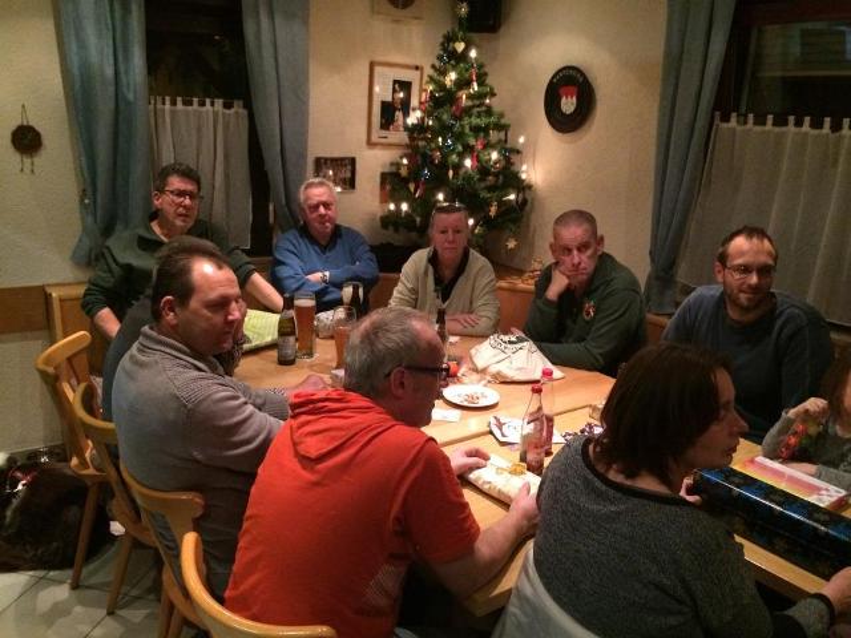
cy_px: 319
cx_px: 426
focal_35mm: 29
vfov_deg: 48.2
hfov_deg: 61.7
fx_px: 713
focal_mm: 4.15
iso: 400
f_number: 2.2
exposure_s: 1/17
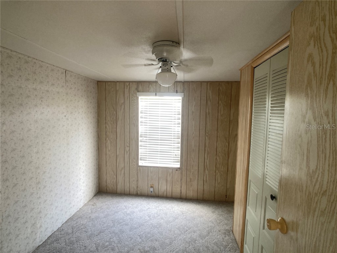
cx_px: 168
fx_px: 273
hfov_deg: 63.4
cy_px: 126
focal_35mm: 28
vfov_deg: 49.7
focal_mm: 3.99
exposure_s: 1/60
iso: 125
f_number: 1.8
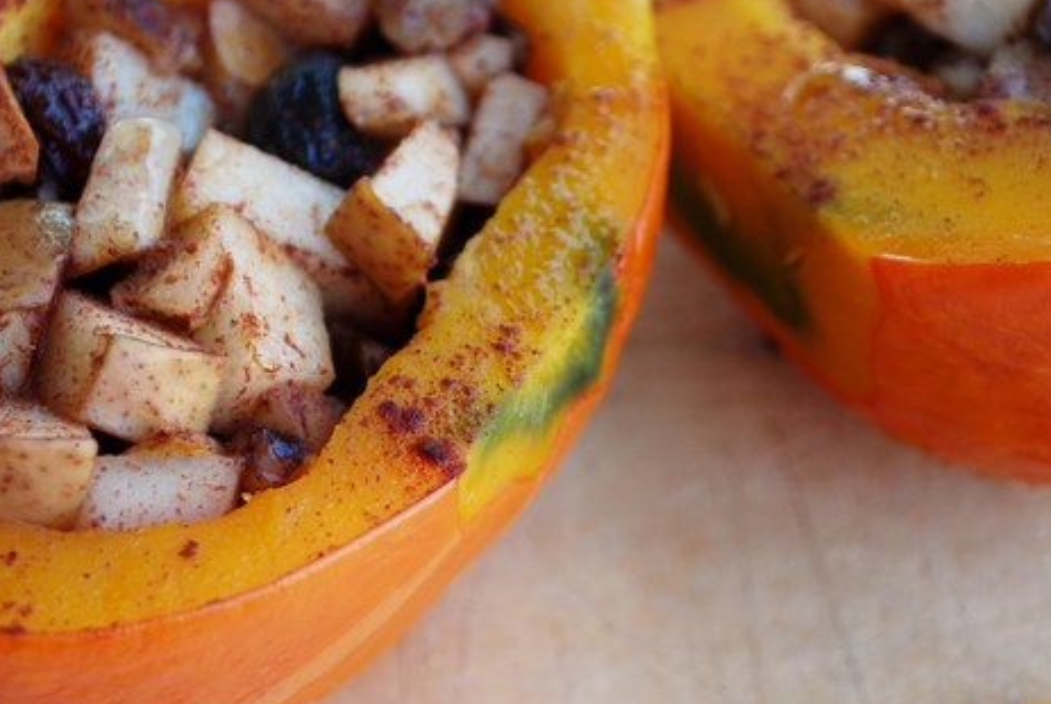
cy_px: 325
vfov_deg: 11.9
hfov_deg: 17.8
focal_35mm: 115
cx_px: 529
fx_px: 3362
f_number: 5.3
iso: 200
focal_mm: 44
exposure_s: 1/40
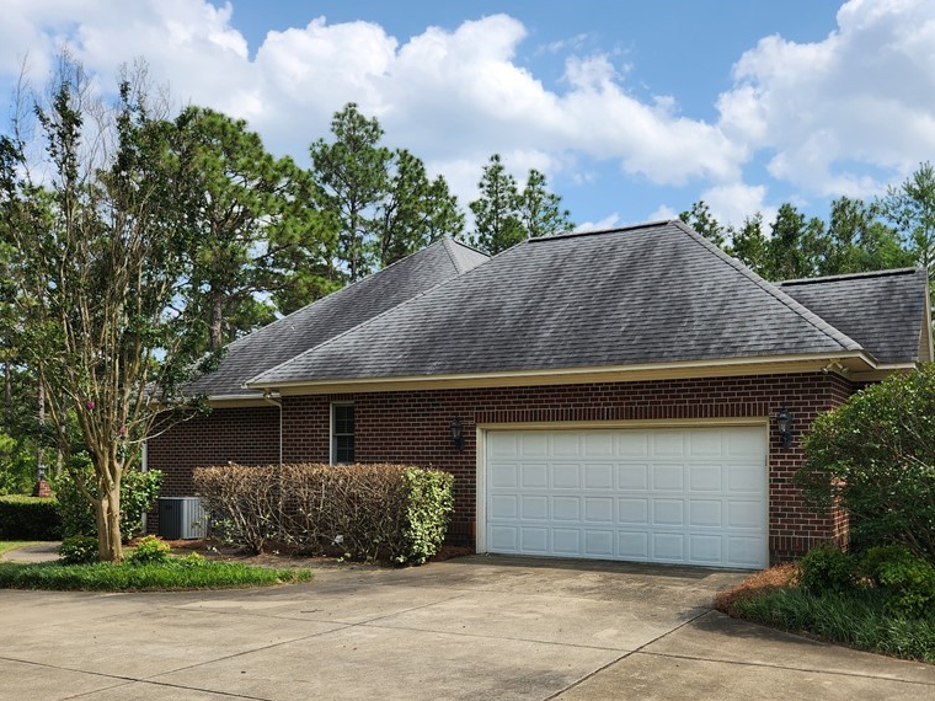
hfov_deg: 58.0
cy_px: 455
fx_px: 837
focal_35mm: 31
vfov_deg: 44.9
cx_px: 554
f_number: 1.8
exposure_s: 1/1751
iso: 20
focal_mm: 5.4
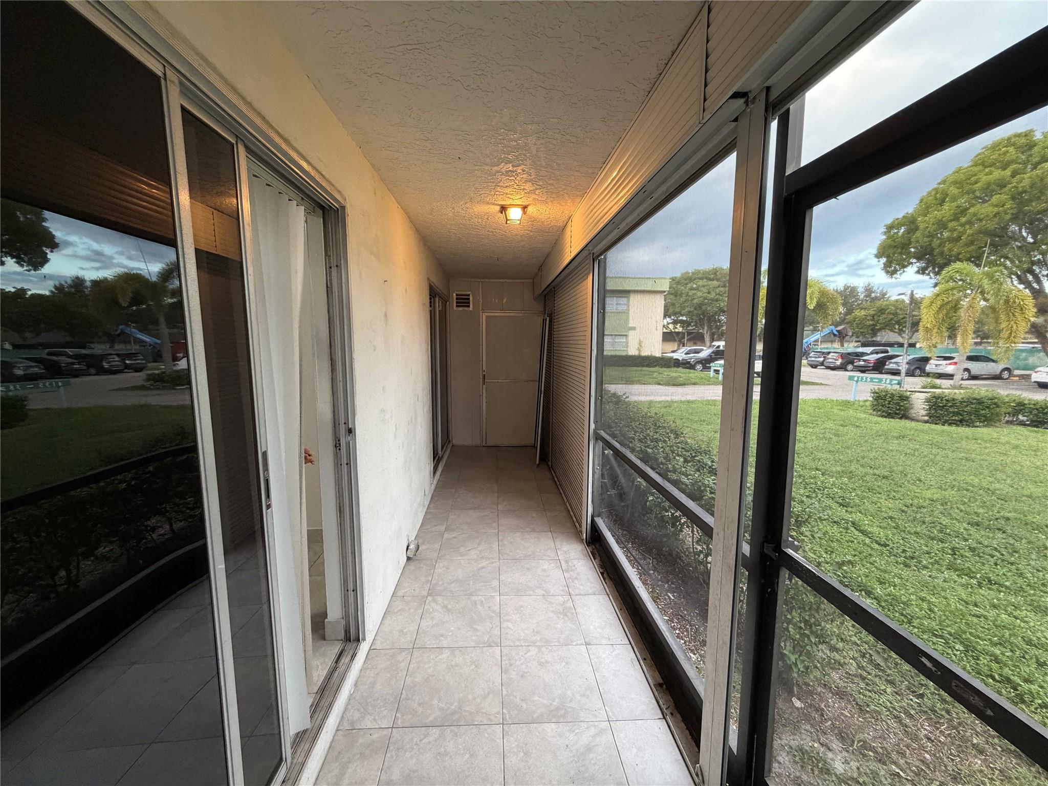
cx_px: 524
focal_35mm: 14
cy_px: 393
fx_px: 424
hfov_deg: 102.1
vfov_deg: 85.7
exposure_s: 1/105
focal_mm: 2.22
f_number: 2.2
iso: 320
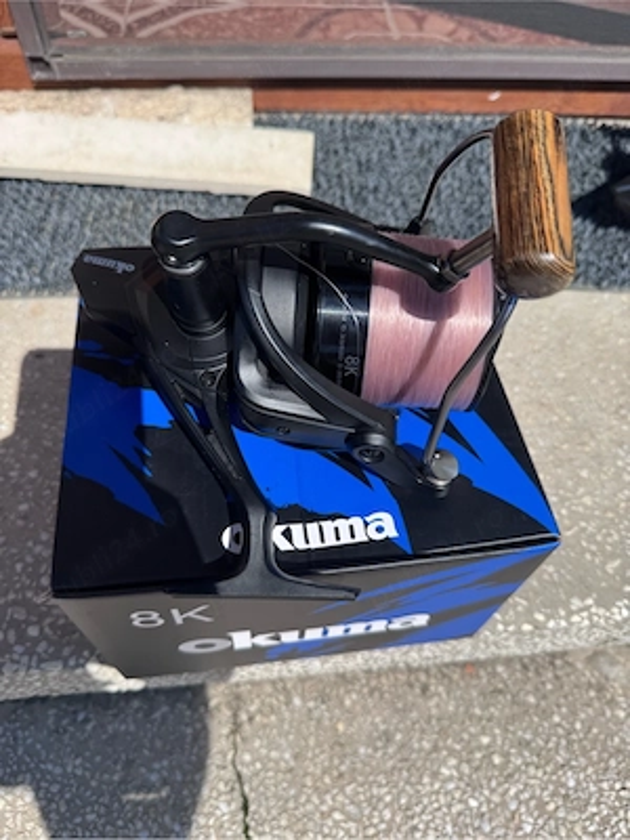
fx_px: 582
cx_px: 315
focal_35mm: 24
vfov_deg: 71.6
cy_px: 420
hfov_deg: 56.8
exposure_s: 1/4950
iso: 80
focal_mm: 6.76
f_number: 1.78
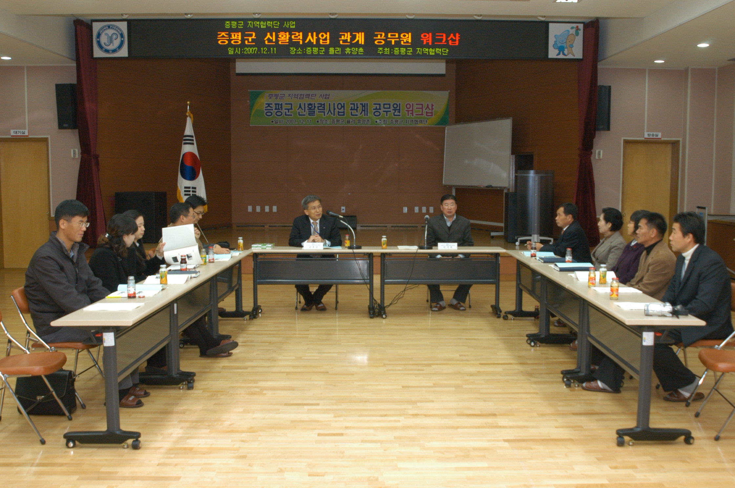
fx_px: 795
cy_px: 244
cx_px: 368
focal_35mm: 39
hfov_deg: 49.6
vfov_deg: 34.1
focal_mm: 26
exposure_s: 1/60
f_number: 7.1
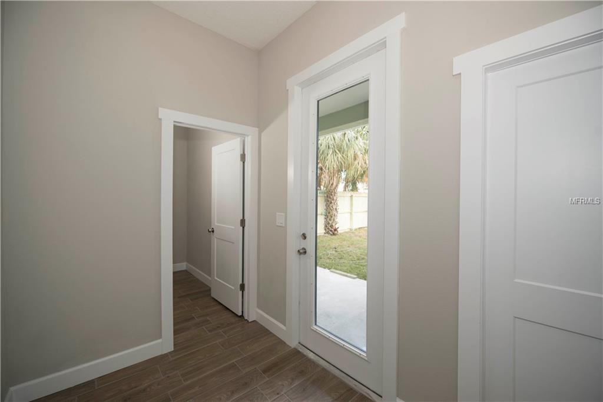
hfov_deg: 104.2
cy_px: 201
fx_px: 235
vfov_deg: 81.2
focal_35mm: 14
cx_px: 302
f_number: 4
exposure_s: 1/125
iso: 400
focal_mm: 14
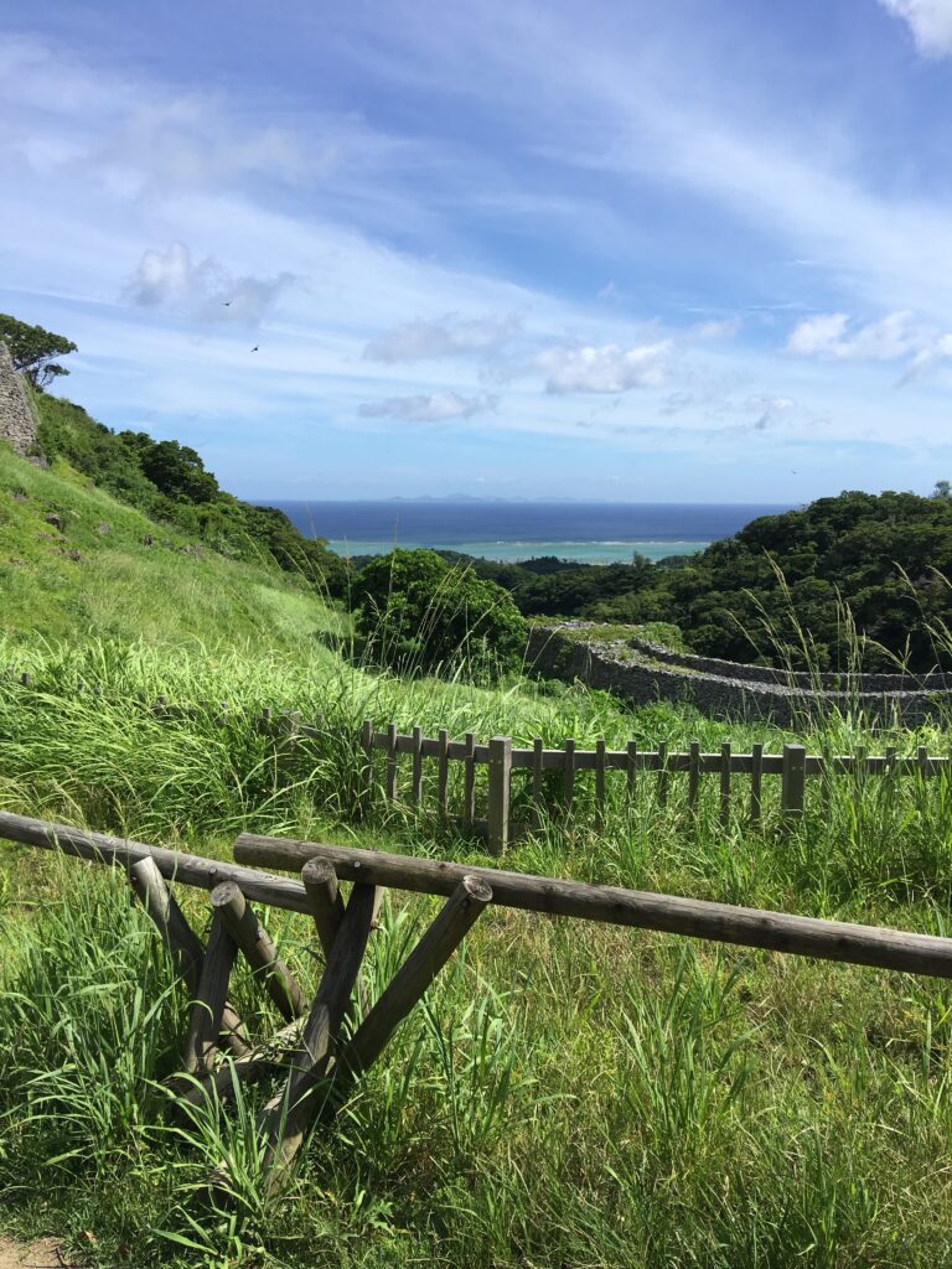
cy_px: 634
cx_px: 476
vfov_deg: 61.7
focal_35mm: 29
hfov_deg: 48.2
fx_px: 1063
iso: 25
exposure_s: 1/1637
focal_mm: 4.15
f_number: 2.2
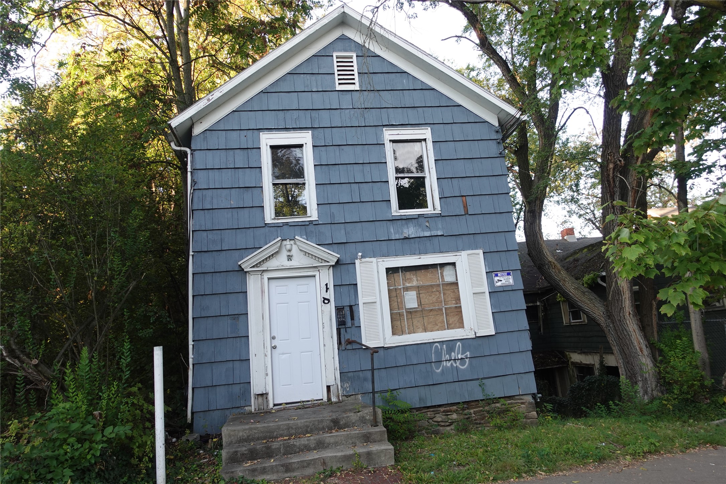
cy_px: 242
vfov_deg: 53.1
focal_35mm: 24
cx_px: 363
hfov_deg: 73.7
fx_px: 484
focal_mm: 9.4
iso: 125
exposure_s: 1/125
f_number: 2.5
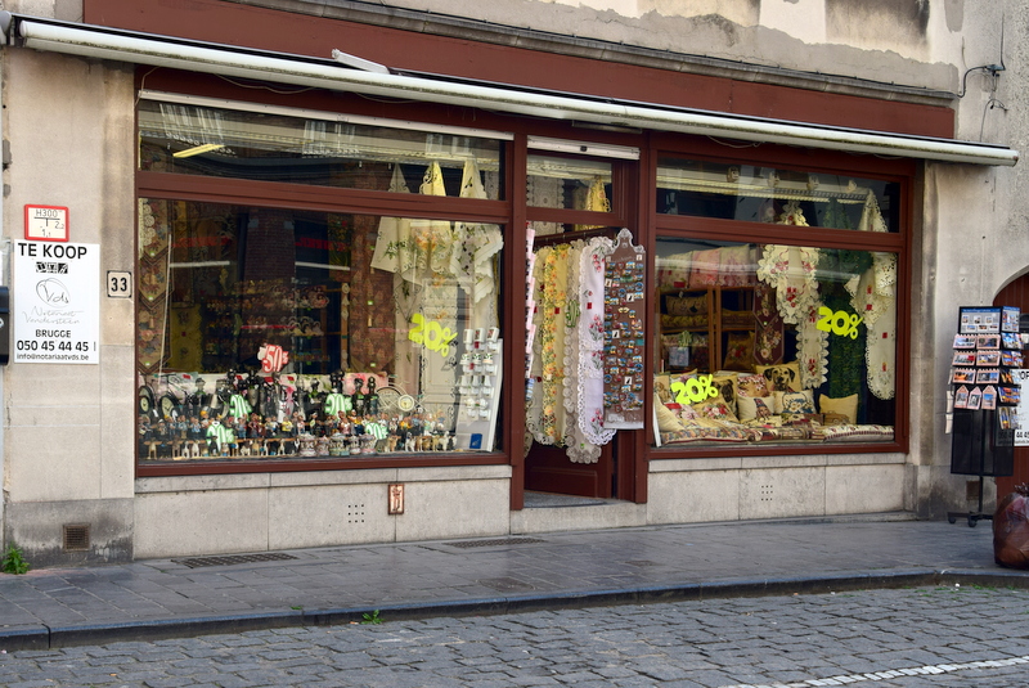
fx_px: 1373
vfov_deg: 28.1
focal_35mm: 48
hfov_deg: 41.1
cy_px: 344
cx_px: 514
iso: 125
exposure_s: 1/50
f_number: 8
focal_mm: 32
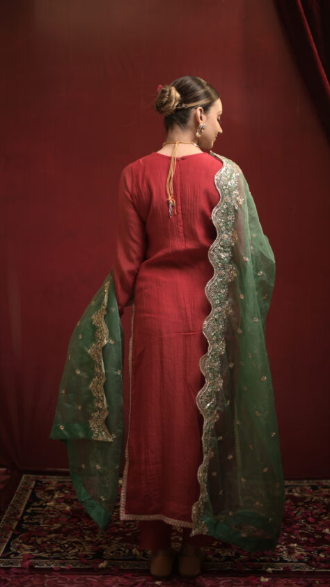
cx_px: 186
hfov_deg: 21.4
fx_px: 871
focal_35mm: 56
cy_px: 276
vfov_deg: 37.2
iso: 100
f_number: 1.4
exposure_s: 1/250
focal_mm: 50
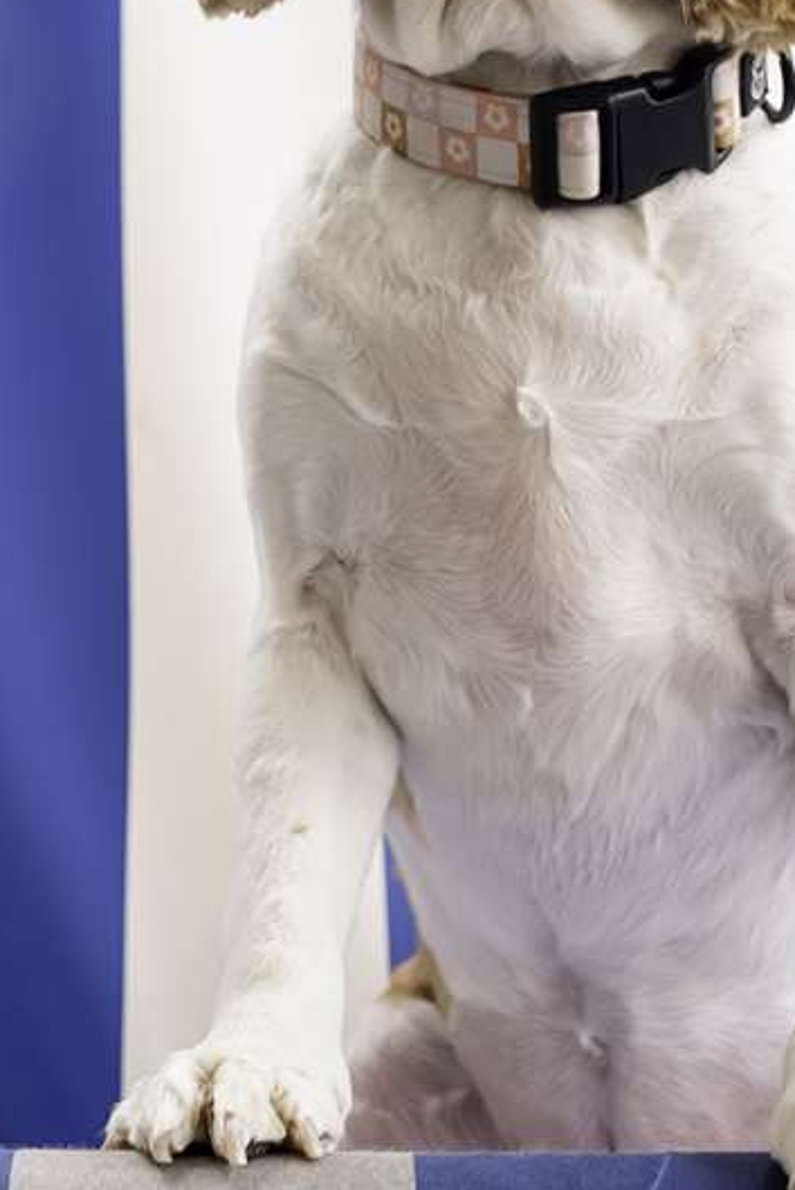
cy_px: -70
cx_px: 402
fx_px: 3275
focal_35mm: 99
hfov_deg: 13.8
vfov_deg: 19.8
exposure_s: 1/200
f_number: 3.5
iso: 500
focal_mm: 35
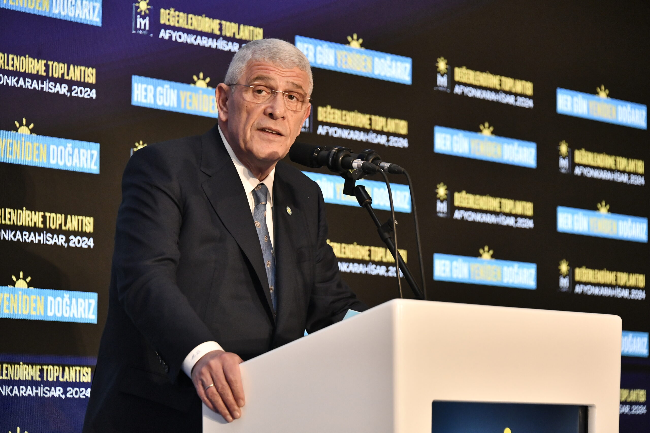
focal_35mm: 145
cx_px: 325
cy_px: 216
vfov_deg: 9.5
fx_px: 2618
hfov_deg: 14.2
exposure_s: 1/180
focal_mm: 145
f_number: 6.7
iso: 4500
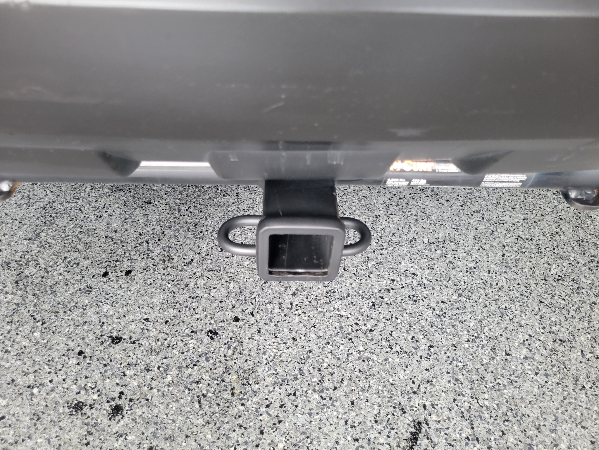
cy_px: 225
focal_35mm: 26
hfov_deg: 67.3
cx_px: 300
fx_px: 450
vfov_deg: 53.1
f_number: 1.8
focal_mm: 5.4
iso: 125
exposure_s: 1/120
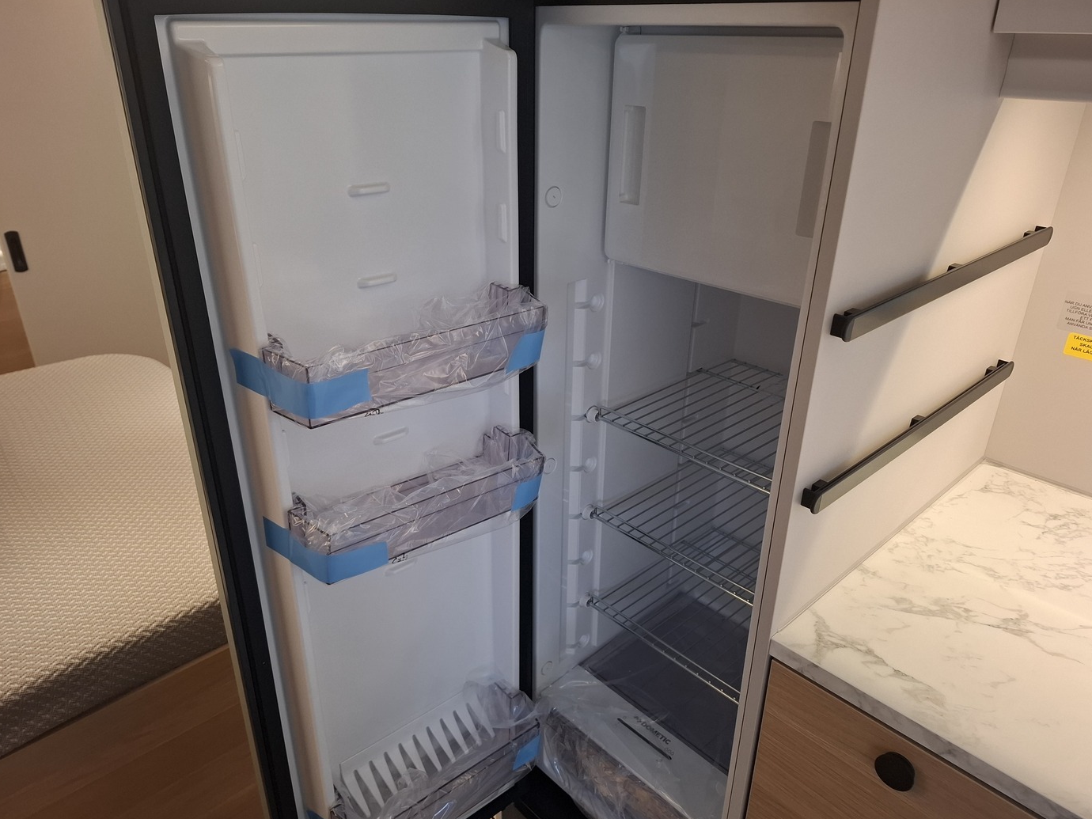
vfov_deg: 56.8
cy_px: 423
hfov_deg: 71.6
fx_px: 757
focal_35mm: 24
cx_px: 534
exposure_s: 1/50
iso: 320
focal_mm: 5.54
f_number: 1.8
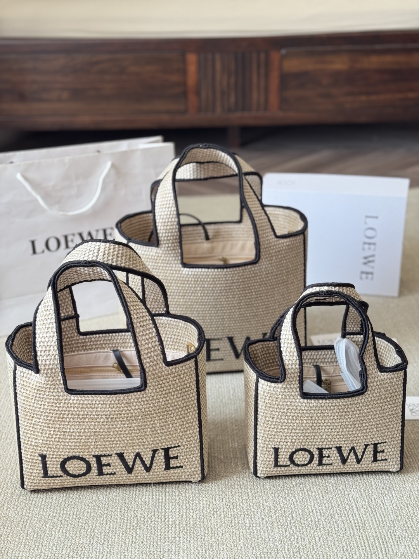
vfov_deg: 39.7
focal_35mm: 48
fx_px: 775
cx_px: 210
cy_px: 280
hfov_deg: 30.3
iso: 125
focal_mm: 6.76
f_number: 1.78
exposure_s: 1/60
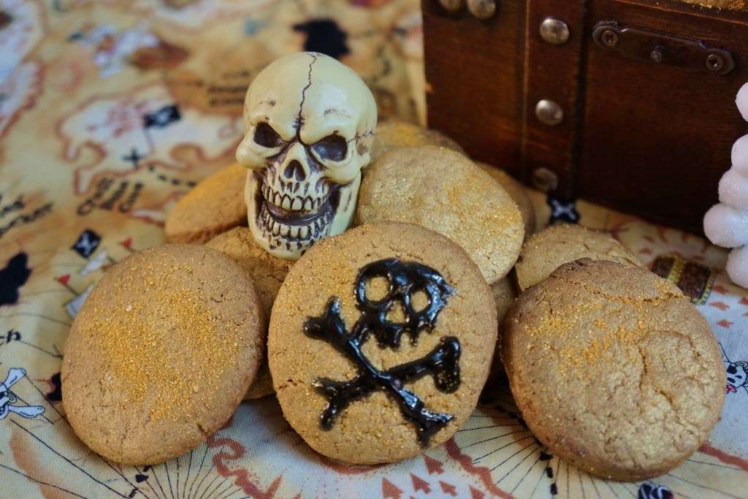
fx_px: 873
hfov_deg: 46.4
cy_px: 250
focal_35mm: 42
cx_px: 374
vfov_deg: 31.9
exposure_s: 1/60
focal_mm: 28
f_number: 4
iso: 1250
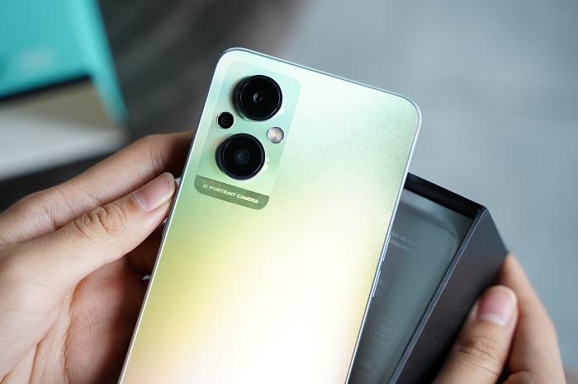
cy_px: 192
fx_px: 1204
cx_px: 289
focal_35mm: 75
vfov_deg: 18.2
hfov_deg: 27.0
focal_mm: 75
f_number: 3.5
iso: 400
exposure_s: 1/200
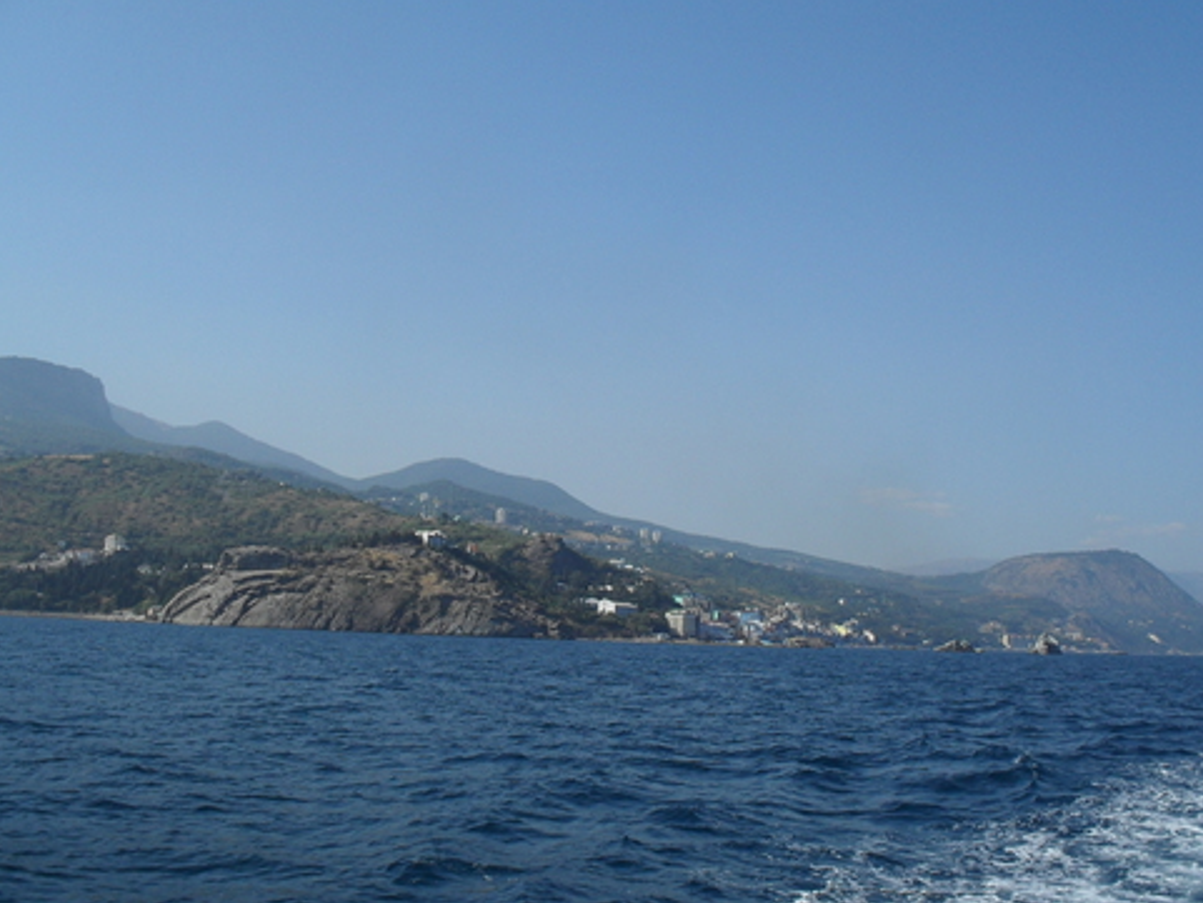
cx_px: 665
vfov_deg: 36.0
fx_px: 1390
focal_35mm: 40
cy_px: 477
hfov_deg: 46.7
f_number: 8.4
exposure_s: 1/250
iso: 100
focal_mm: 6.3
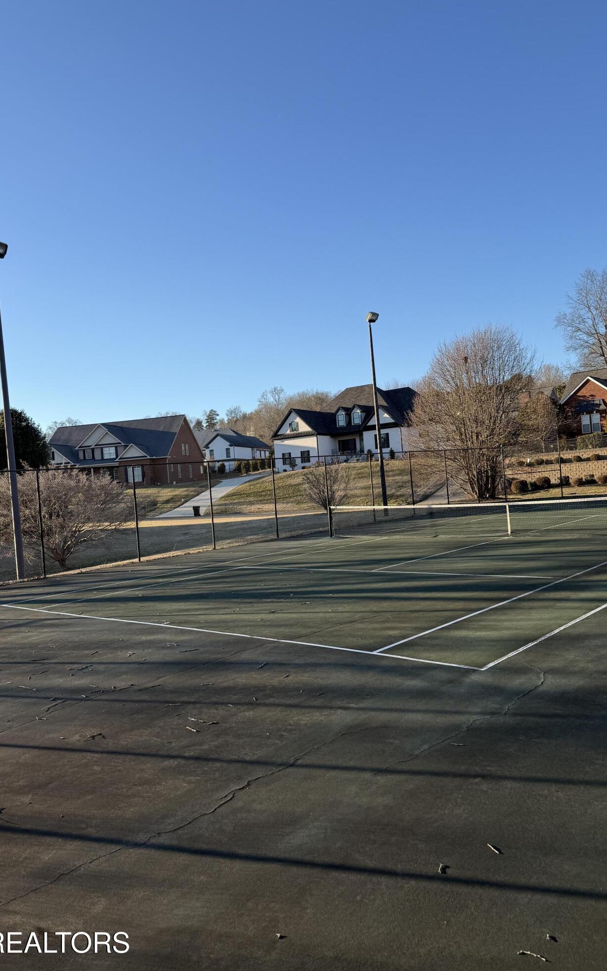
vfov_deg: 70.4
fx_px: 688
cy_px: 492
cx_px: 292
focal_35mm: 26
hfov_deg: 47.6
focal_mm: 6.76
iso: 80
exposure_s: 1/1949
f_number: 1.78
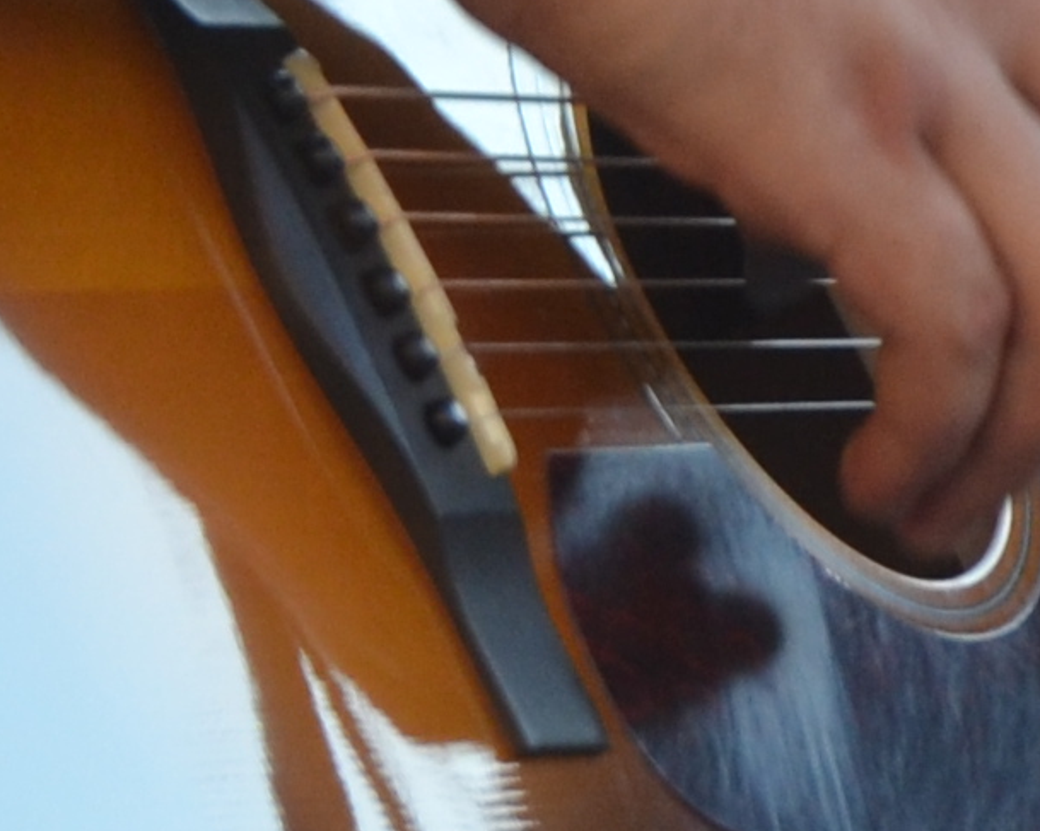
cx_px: 755
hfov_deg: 0.9
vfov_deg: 0.7
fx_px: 65551
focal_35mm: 2130
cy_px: -950
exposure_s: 1/400
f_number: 5
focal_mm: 200
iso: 400
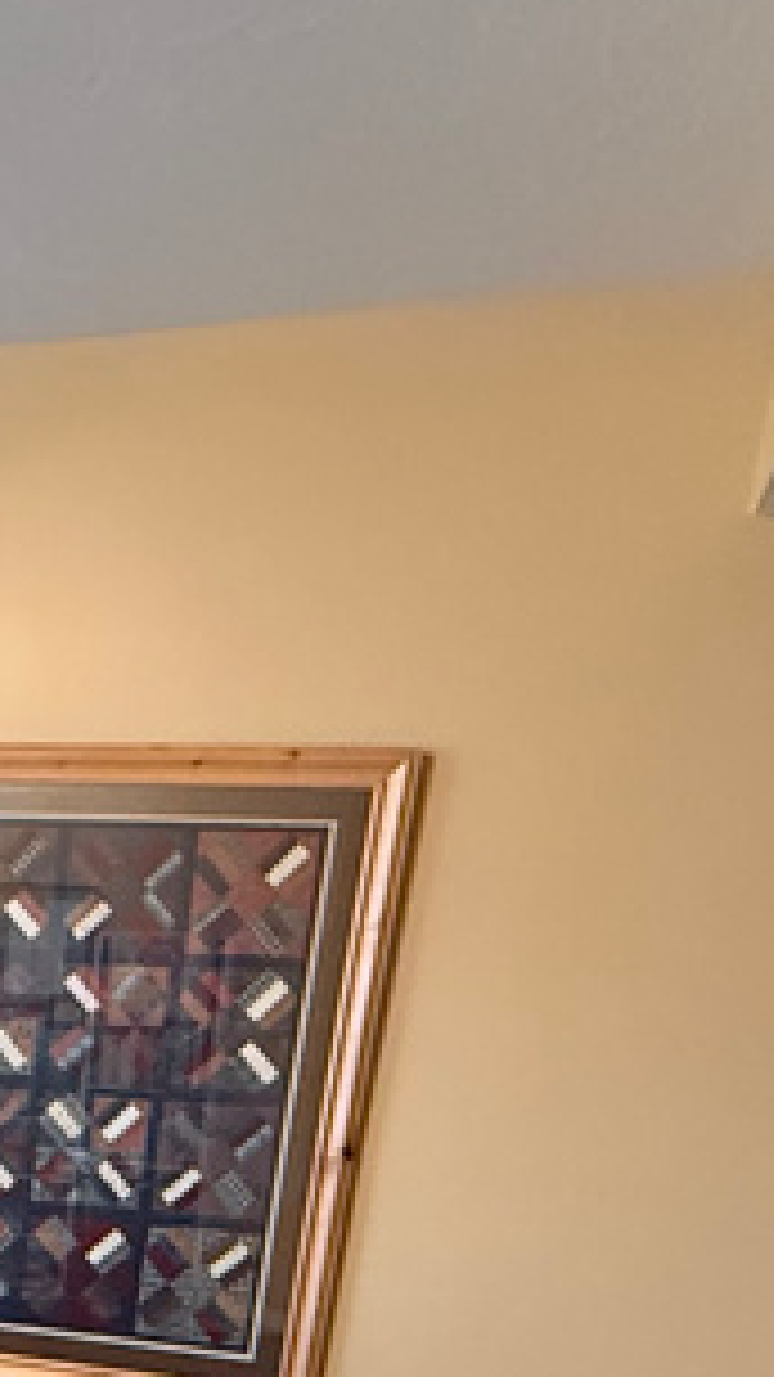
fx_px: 1862
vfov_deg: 34.0
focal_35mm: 51
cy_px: 1588
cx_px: -302
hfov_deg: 20.8
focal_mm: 2.22
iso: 800
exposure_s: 1/60
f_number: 2.2
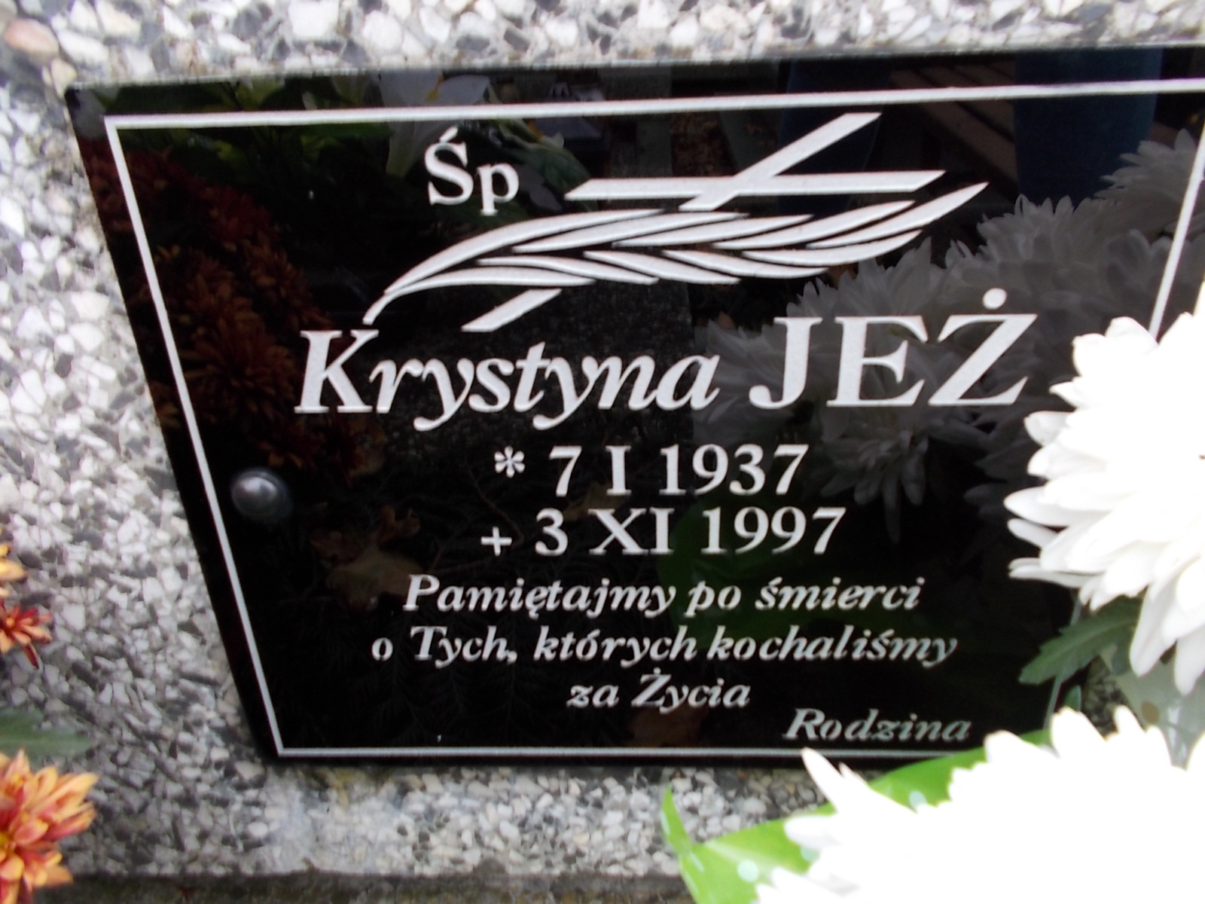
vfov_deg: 53.1
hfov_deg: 67.3
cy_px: 452
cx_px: 602
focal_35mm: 26
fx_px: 905
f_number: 3.2
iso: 125
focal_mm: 4.6
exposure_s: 1/25
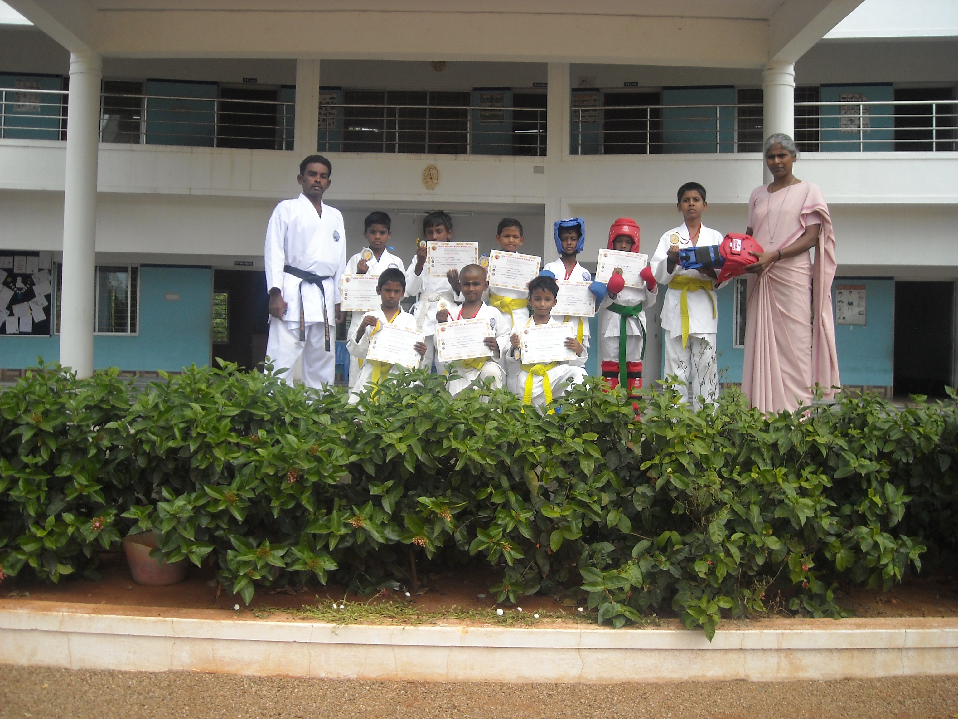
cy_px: 360
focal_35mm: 35
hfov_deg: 52.6
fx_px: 969
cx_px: 479
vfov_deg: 40.7
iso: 84
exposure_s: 1/250
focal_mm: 5.7
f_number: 5.6
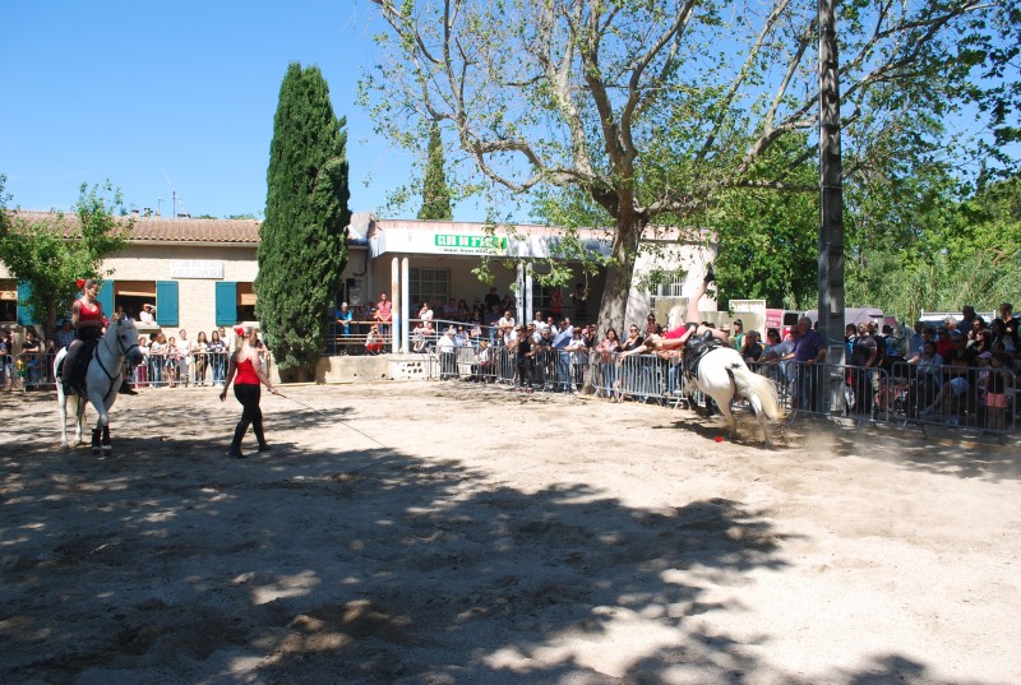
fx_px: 853
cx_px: 510
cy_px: 342
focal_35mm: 30
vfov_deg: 43.8
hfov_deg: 61.8
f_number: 7.1
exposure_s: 1/200
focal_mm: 20
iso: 100
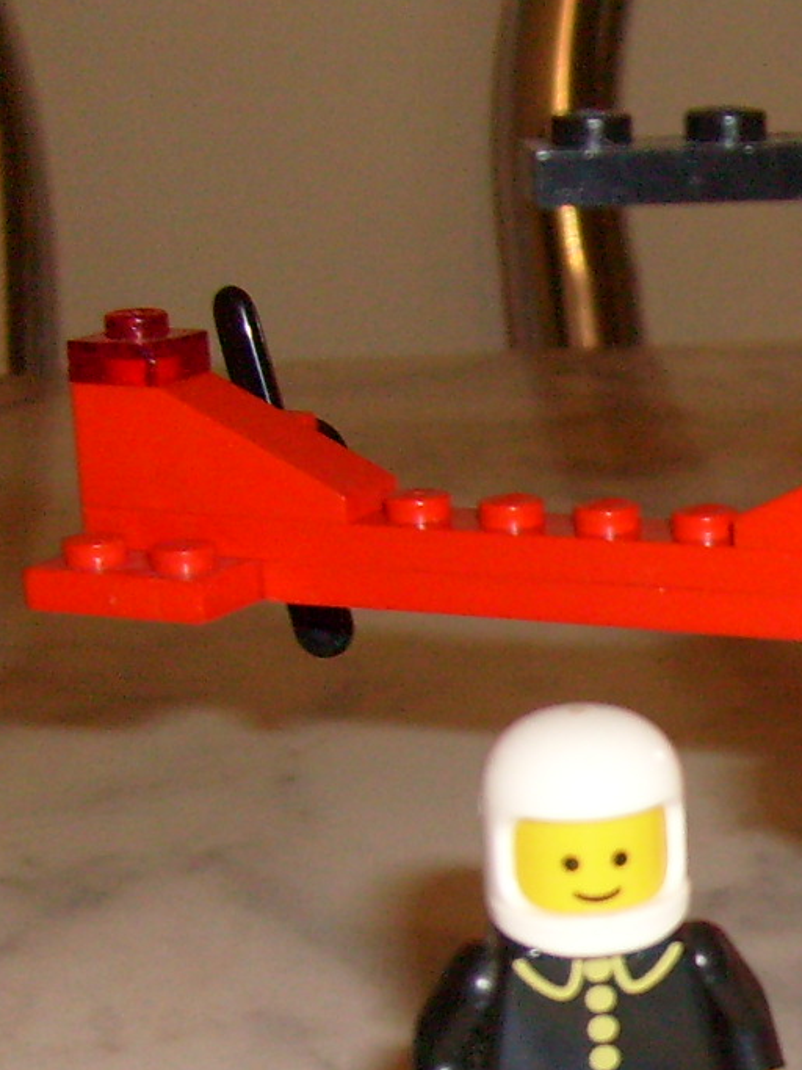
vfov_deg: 18.4
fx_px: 3245
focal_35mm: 105
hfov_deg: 13.3
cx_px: 1189
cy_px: 984
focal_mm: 5.8
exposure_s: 1/45
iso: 100
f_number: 2.8
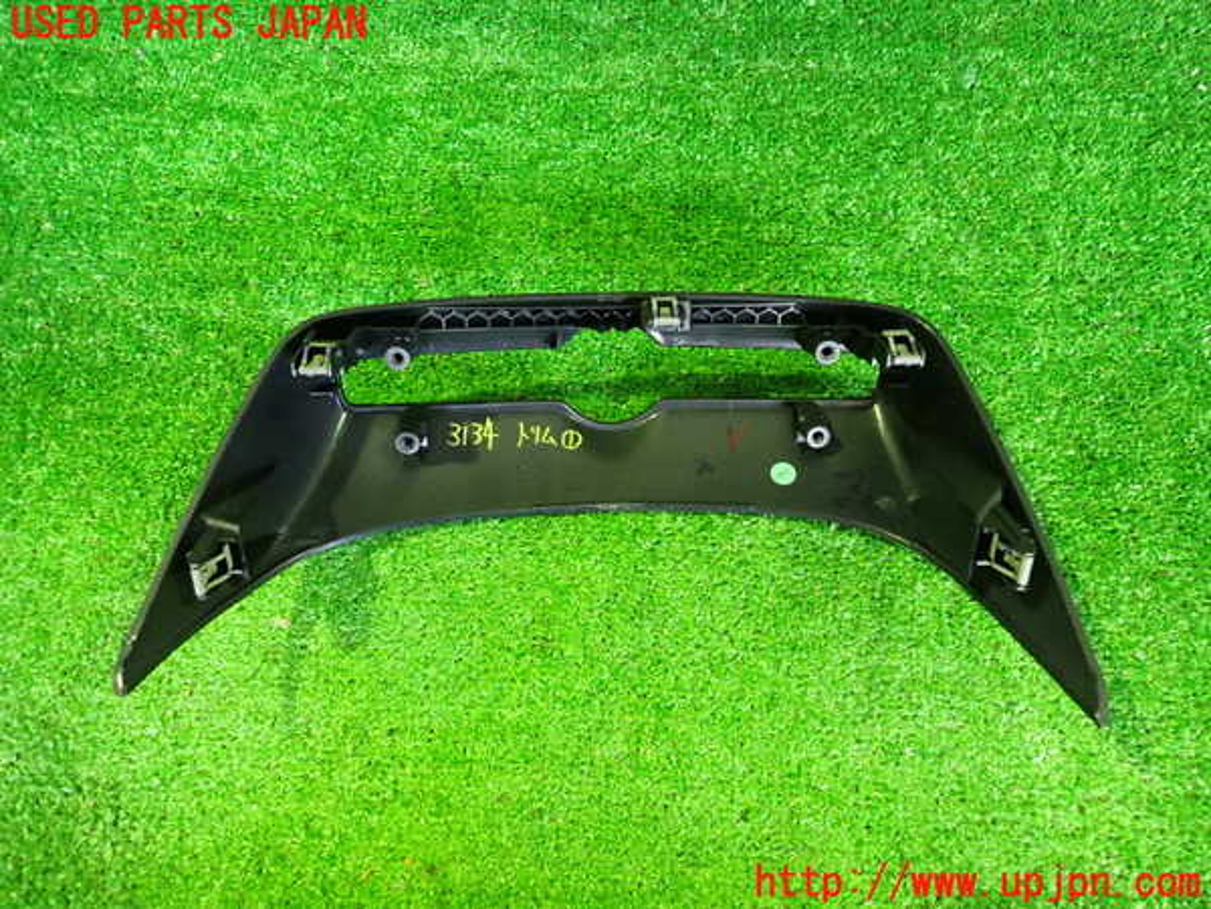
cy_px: 454
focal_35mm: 25
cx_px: 606
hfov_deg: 69.4
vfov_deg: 54.9
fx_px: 875
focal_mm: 4.5
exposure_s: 1/30
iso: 800
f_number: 2
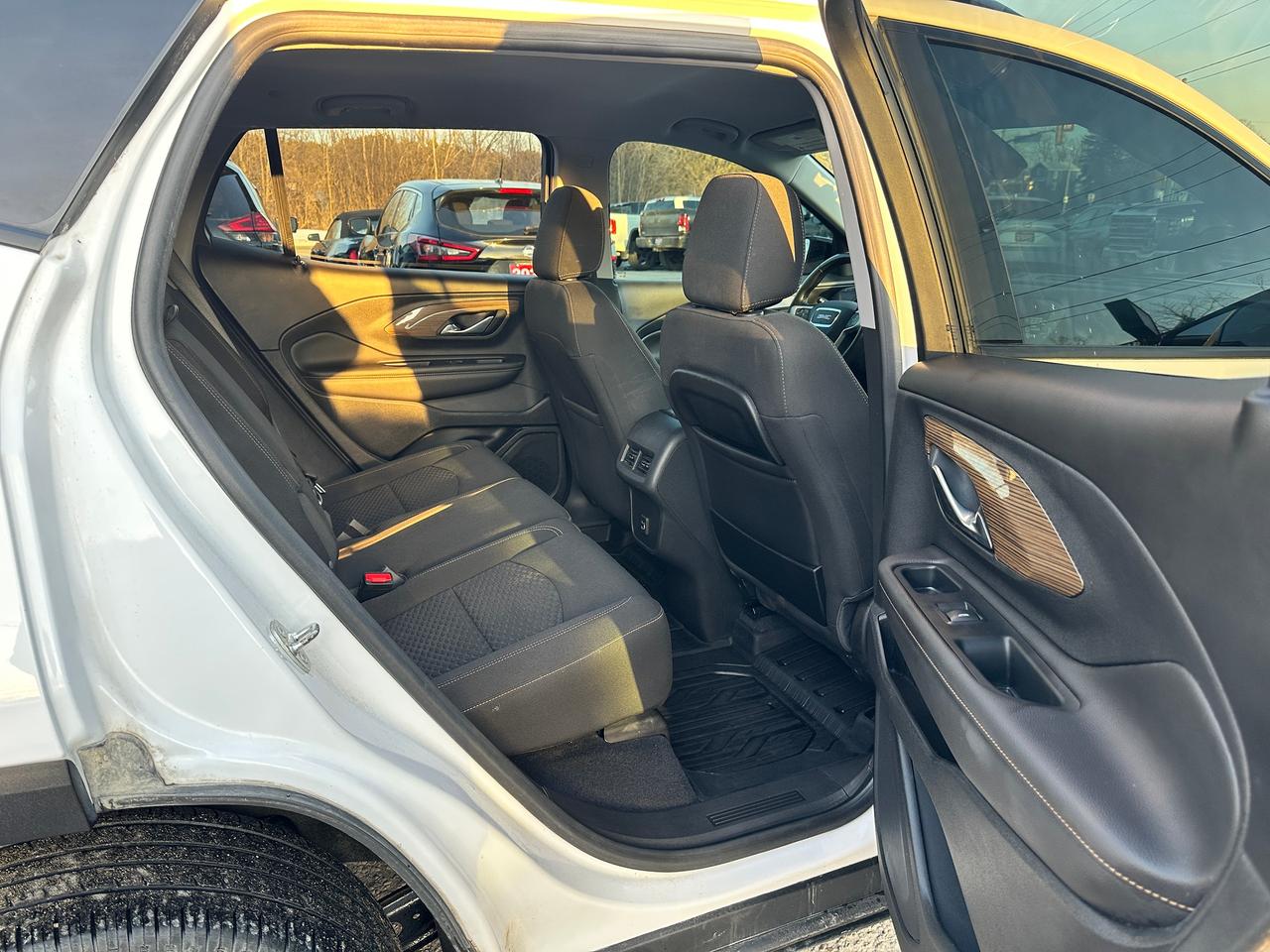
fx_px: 881
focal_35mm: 24
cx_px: 635
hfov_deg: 71.6
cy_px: 476
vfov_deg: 56.8
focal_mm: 6.86
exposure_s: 1/121
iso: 125
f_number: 1.78
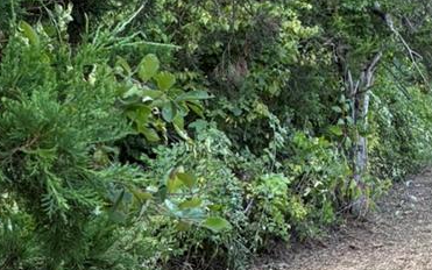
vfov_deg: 11.4
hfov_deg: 18.2
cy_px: 268
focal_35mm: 114
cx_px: 319
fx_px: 1342
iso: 100
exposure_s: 1/234
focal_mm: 5.96
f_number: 1.6
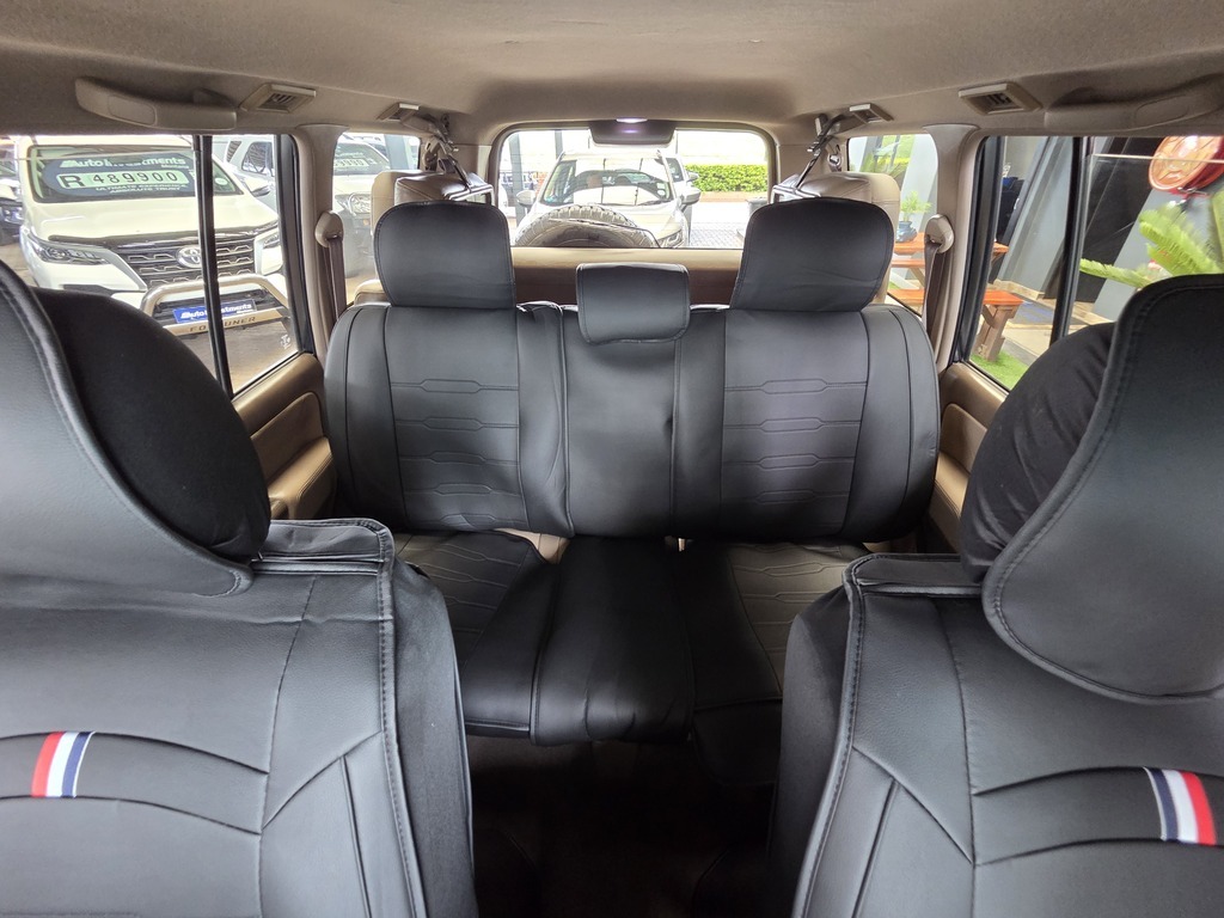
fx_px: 460
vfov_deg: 89.9
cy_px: 459
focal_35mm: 13
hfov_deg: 106.2
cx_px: 612
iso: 400
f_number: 2.2
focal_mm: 2.2
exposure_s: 1/50
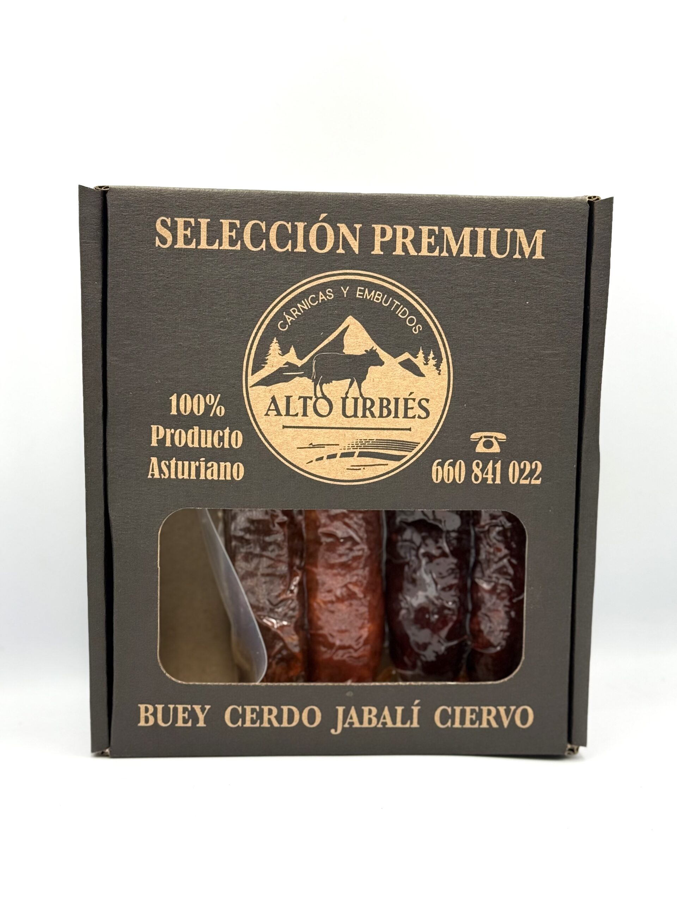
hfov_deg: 30.3
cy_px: 451
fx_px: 1252
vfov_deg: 39.7
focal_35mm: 48
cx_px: 338
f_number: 1.78
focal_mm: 6.76
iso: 64
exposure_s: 1/348
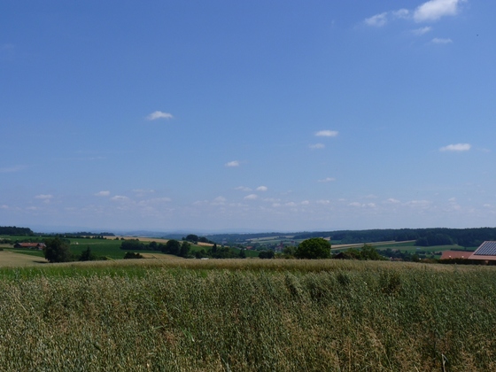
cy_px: 186
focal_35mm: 48
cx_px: 248
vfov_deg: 30.3
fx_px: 688
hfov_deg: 39.7
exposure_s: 1/500
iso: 80
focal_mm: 8.5
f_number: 5.6
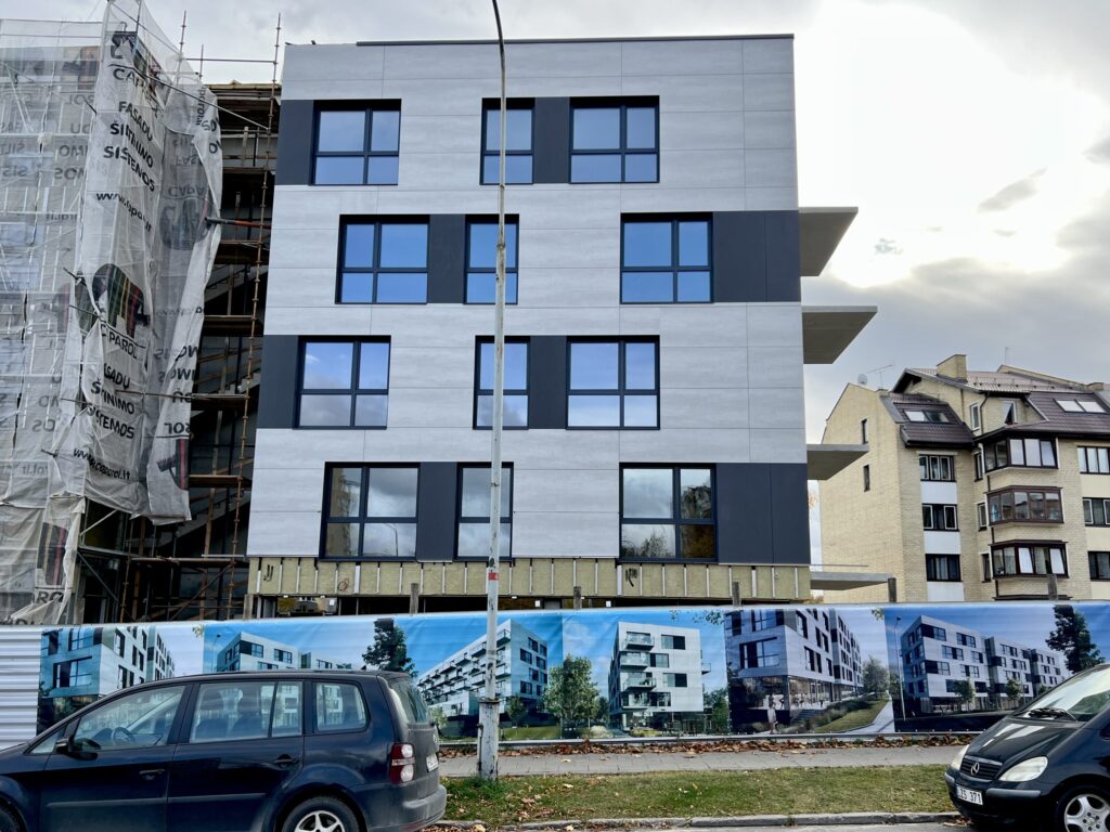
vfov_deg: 53.1
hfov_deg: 67.3
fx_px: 834
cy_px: 416
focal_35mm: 26
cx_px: 555
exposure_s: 1/1009
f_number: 1.5
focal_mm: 5.7
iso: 50
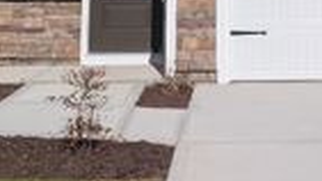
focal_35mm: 93
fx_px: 793
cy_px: -190
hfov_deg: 22.5
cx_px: 274
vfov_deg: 11.6
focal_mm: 6.9
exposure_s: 1/2564
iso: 22
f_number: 1.68
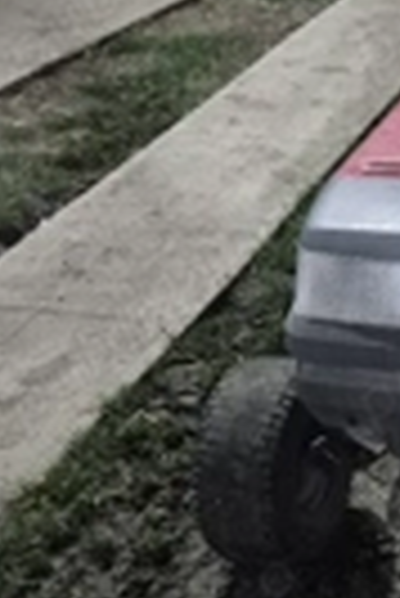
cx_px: 589
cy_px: 369
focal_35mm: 72
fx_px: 1197
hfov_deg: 17.2
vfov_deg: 28.0
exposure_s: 1/33
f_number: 1.8
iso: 1600
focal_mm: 5.4
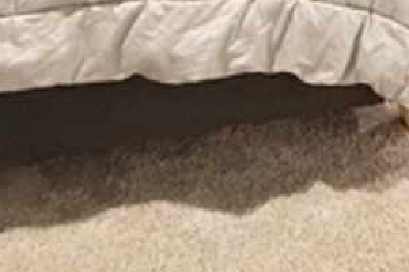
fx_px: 704
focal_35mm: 62
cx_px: 410
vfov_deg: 14.7
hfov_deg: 30.1
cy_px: -366
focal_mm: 2.22
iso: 640
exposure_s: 1/60
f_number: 2.2
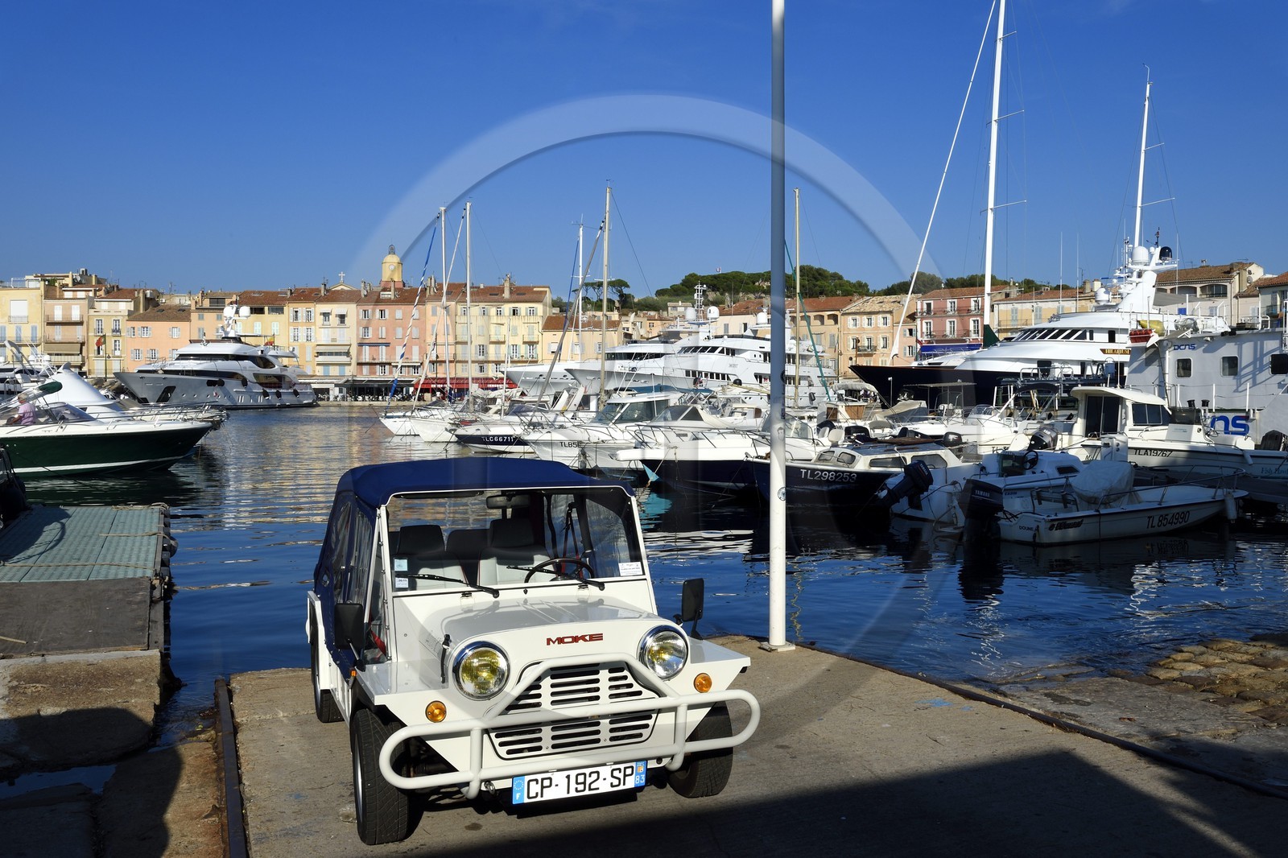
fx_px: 1002
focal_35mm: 28
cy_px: 429
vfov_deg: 46.4
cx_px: 644
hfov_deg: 65.5
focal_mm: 28
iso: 200
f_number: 20
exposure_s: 1/160
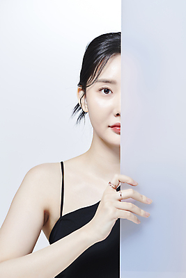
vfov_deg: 19.4
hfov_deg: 13.1
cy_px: 139
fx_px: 813
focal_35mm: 105
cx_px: 93
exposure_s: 1/125
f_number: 13
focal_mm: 105
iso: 64
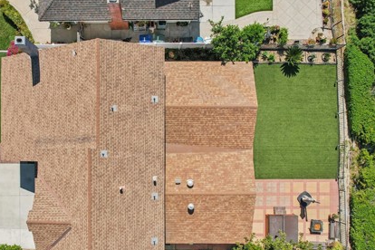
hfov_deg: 55.4
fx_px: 354
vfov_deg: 38.8
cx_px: 149
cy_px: 144
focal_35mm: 34
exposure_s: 1/2500
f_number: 2.8
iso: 130
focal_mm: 8.4
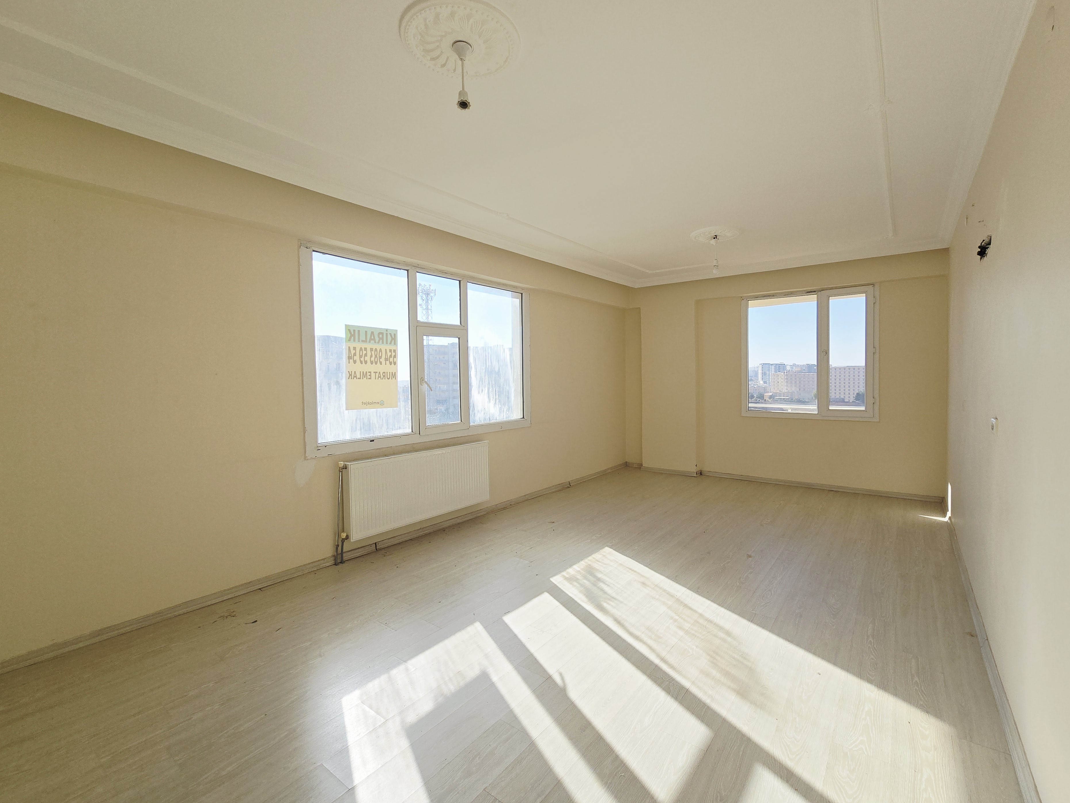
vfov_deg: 85.7
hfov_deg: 102.0
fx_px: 433
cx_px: 562
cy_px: 394
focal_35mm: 14
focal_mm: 2.2
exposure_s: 1/1809
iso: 50
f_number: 2.2
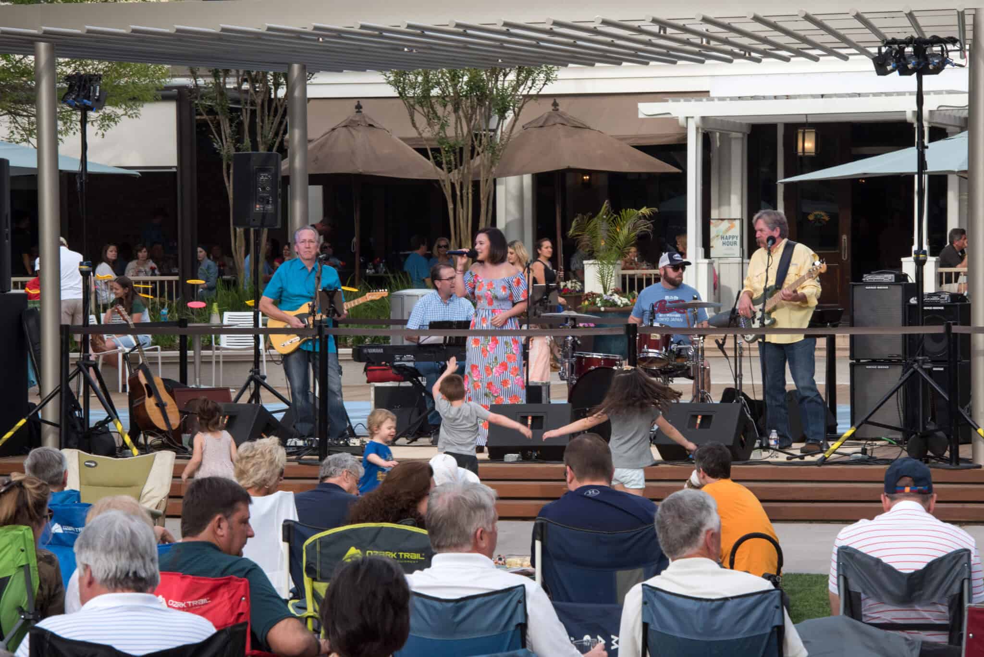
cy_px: 328
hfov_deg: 14.1
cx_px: 492
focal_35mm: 145
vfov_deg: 9.5
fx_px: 3965
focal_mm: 145
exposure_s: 1/160
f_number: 16
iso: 1250
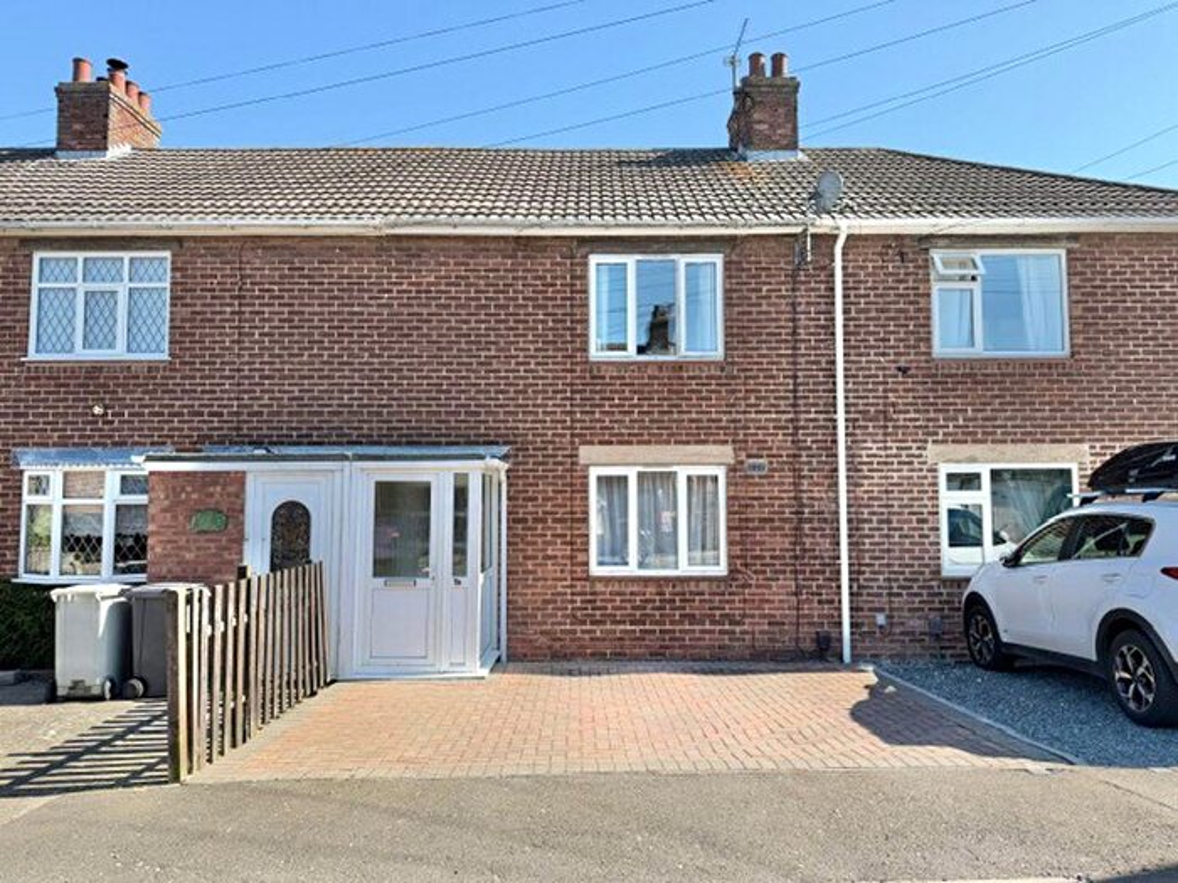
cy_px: 442
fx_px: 817
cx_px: 589
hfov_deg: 71.6
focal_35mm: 24
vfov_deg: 56.8
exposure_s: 1/1727
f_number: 1.78
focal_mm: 6.76
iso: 80
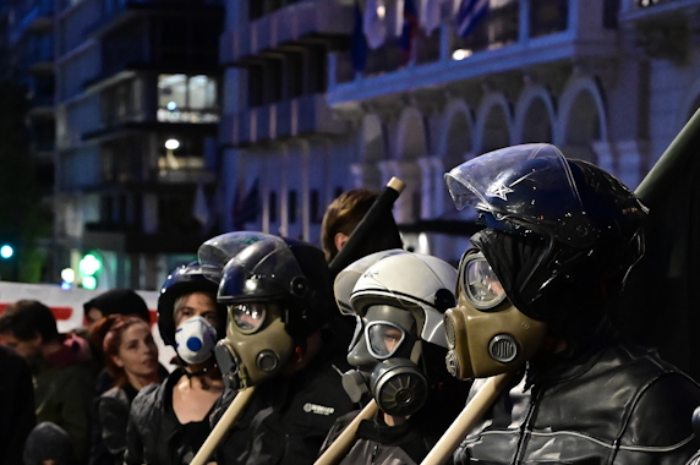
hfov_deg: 18.9
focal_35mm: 107
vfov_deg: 12.7
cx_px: 586
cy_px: 338
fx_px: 2078
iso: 2500
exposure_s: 1/160
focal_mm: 51
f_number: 4
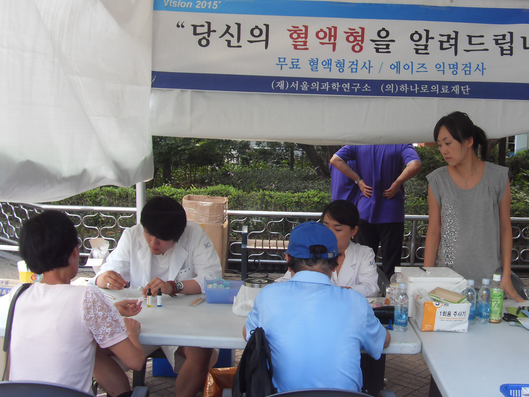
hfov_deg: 42.9
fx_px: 672
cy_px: 185
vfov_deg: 32.9
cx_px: 287
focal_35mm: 44
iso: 100
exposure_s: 1/90
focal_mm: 6.6
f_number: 3.5
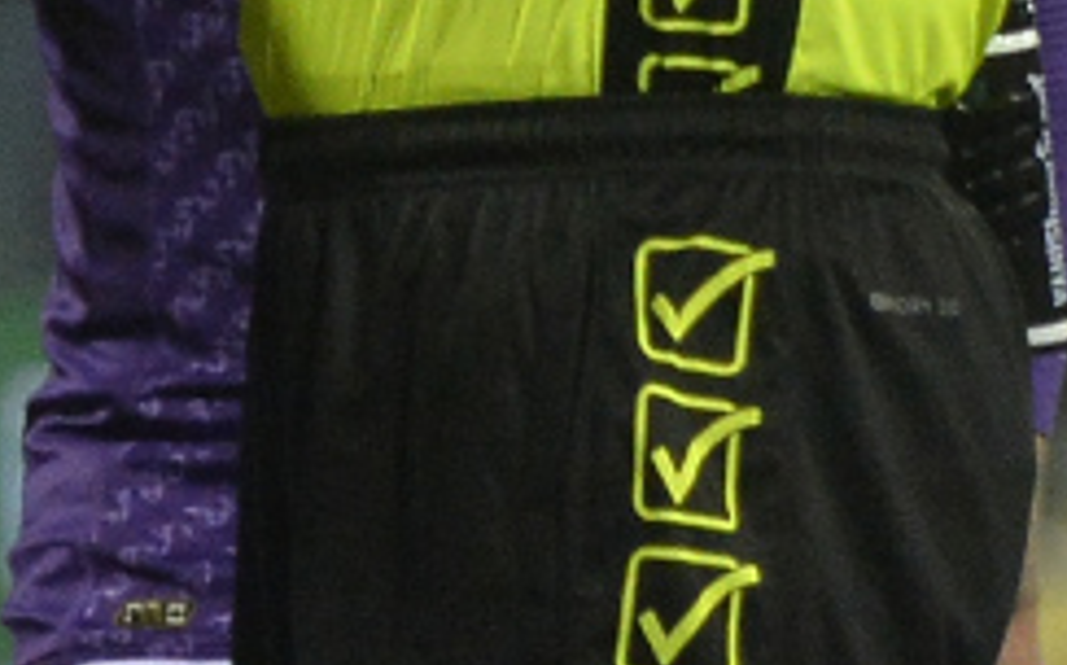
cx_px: -249
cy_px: -599
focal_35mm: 1155
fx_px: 33556
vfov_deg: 1.1
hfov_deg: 1.8
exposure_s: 1/1000
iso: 2500
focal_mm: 230
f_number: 5.3
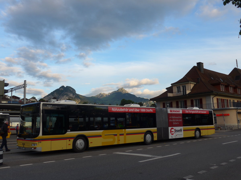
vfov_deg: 39.7
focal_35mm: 36
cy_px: 90
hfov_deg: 51.4
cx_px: 120
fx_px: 251
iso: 80
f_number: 2.8
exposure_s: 1/500
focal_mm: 7.5
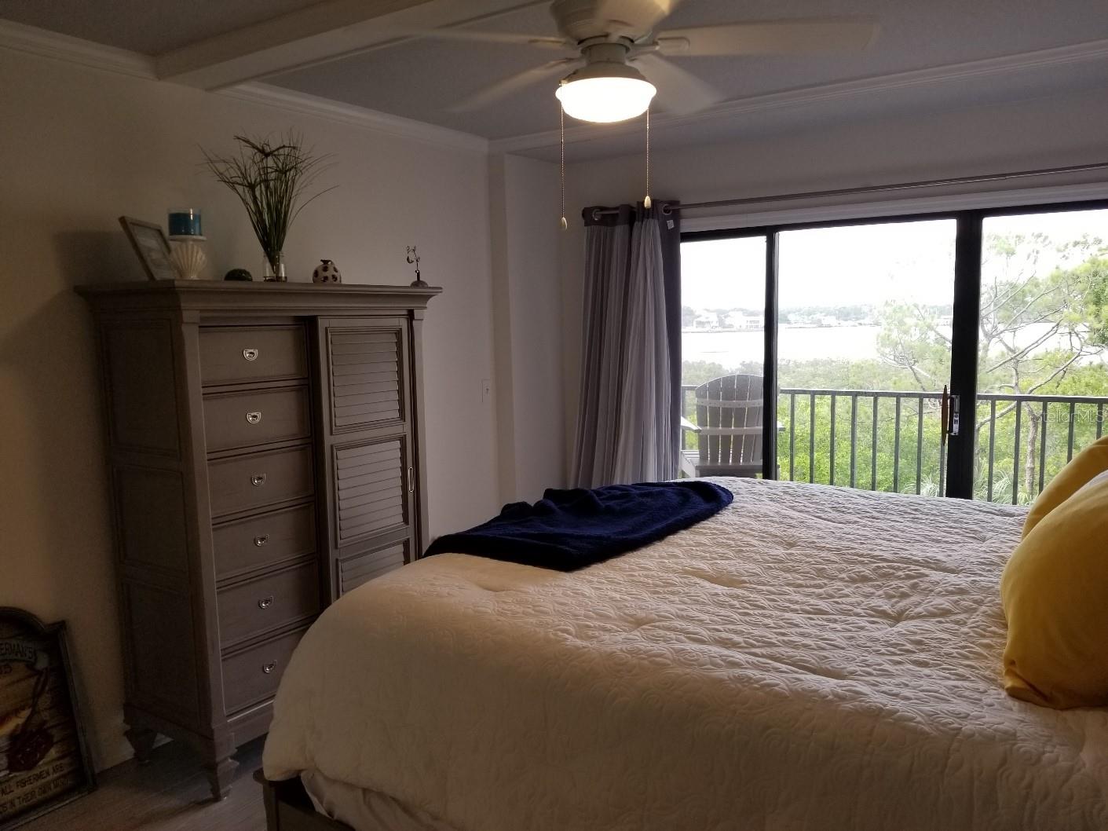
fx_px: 832
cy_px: 416
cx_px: 554
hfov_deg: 67.3
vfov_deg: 53.1
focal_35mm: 26
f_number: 1.7
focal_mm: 4.3
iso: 64
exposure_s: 1/120
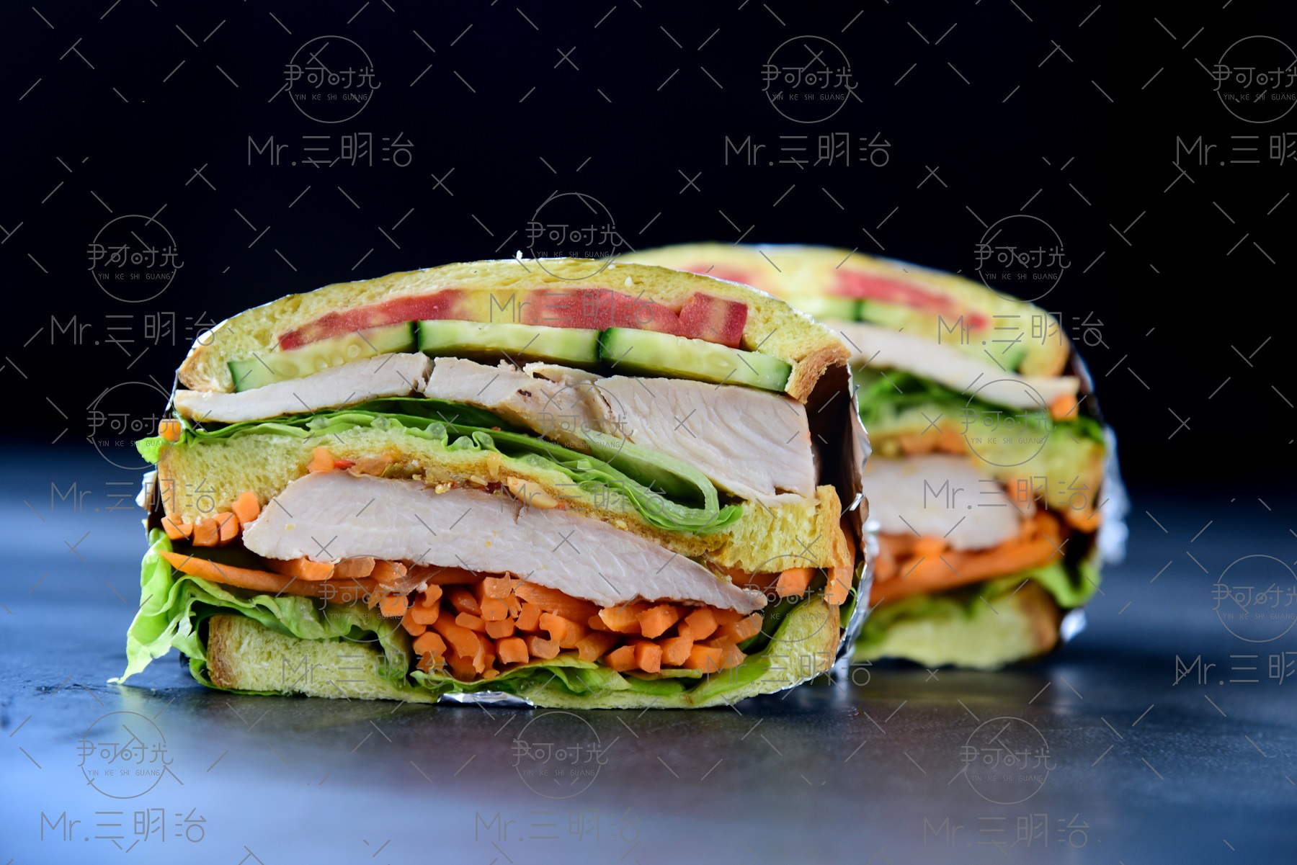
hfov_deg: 19.5
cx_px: 648
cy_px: 432
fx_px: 3784
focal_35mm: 105
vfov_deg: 13.0
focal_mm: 105
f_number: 5.6
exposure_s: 1/80
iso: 640
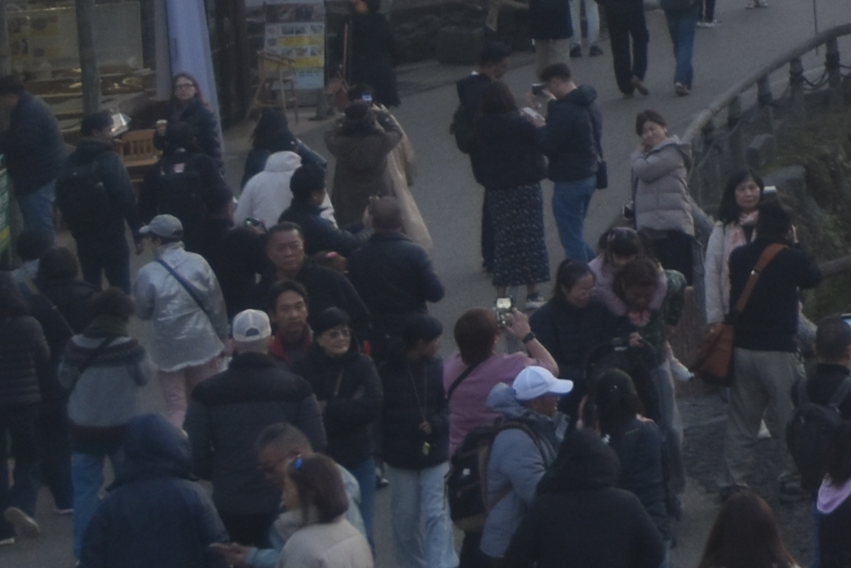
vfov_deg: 5.9
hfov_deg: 8.5
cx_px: 1787
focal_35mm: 227
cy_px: -617
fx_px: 5376
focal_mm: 31
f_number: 4.2
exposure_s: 1/50
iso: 200
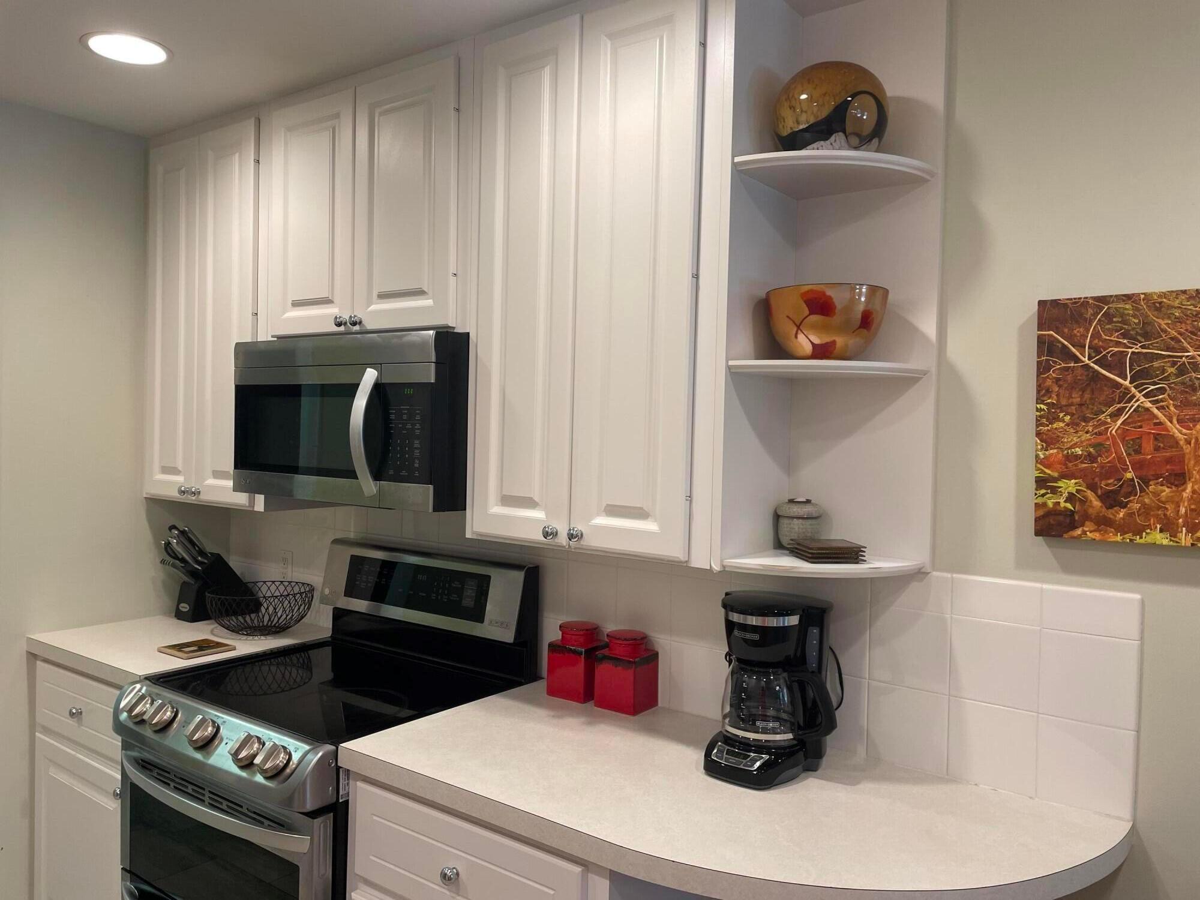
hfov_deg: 67.3
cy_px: 450
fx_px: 901
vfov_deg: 53.1
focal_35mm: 26
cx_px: 600
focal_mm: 4.2
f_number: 1.6
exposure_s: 1/60
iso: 64
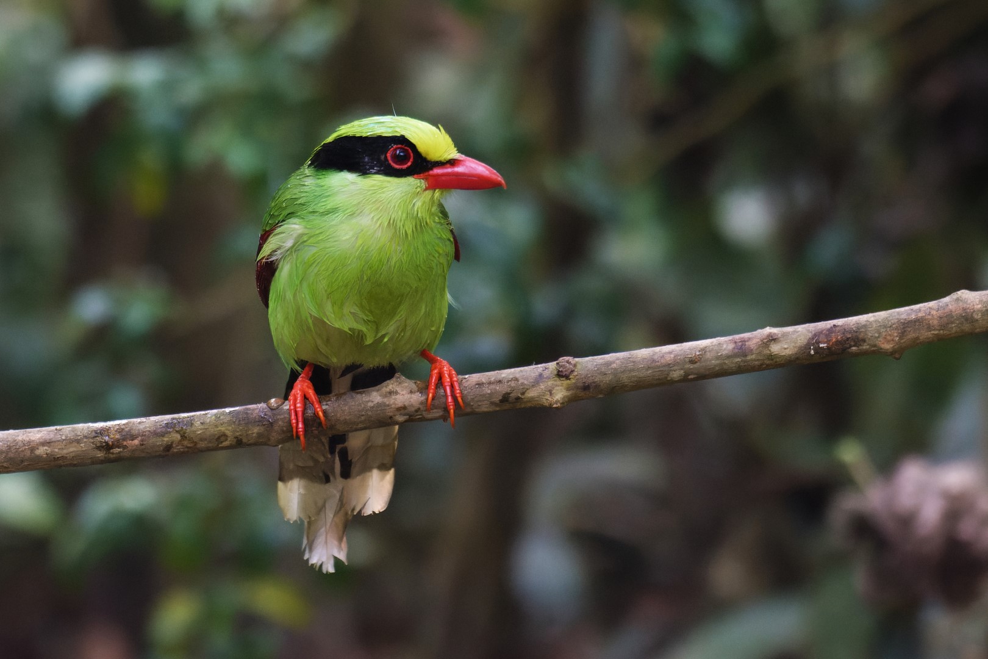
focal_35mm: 465
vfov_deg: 3.0
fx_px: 12761
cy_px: 330
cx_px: 494
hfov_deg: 4.4
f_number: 6.3
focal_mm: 310
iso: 3200
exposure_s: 1/400
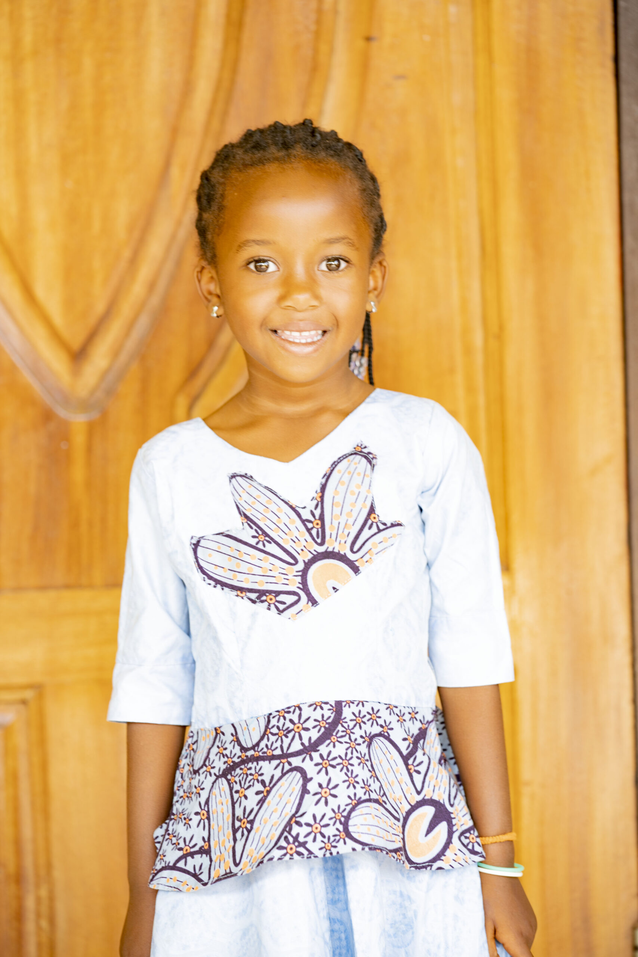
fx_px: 3189
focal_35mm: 120
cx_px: 319
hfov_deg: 11.4
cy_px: 478
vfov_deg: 17.1
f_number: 3.5
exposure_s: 1/80
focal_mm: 120
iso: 160
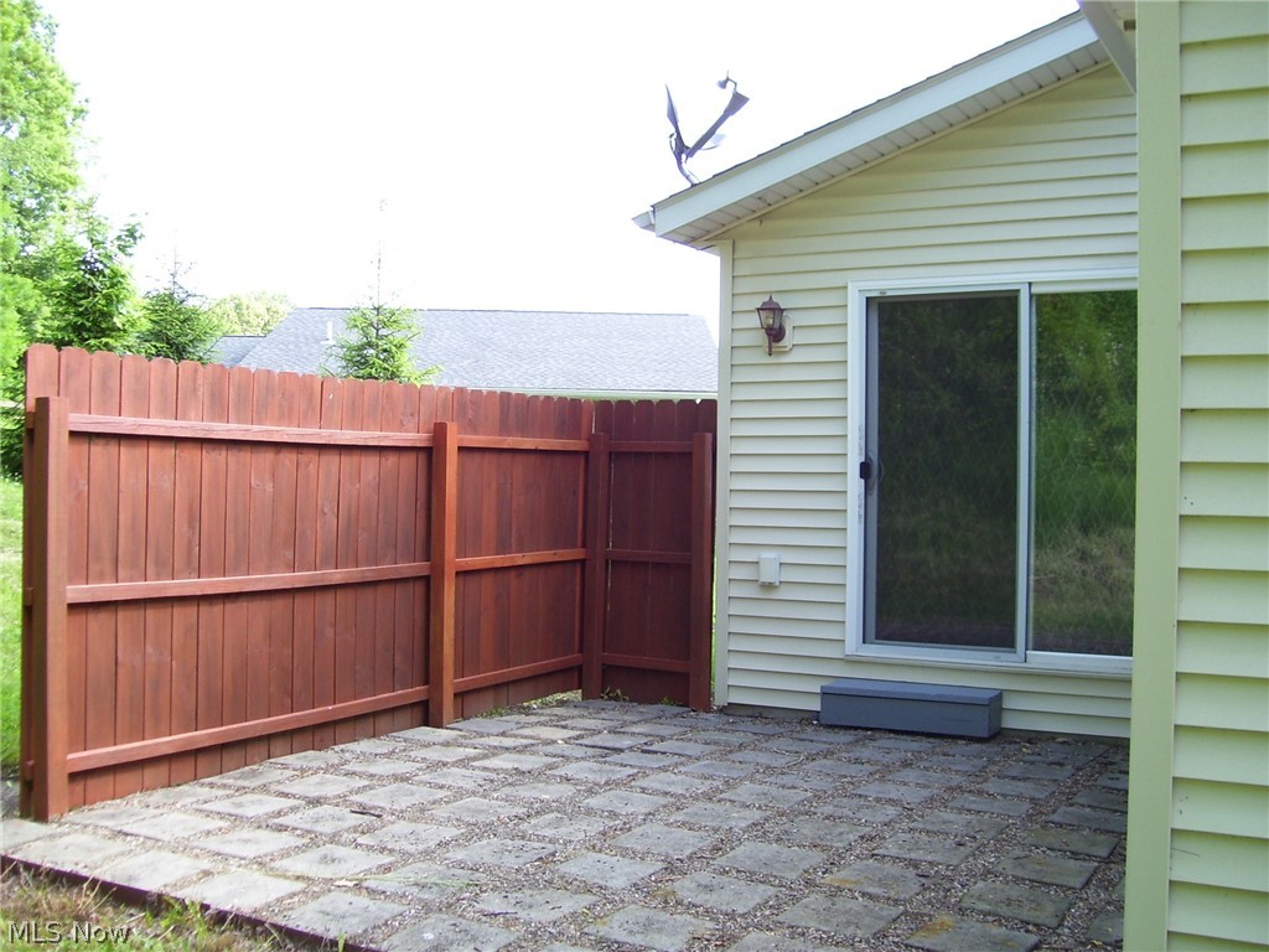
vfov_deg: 39.7
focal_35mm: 36
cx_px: 634
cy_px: 476
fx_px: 1320
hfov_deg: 51.4
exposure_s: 1/180
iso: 80
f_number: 2.7
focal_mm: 6
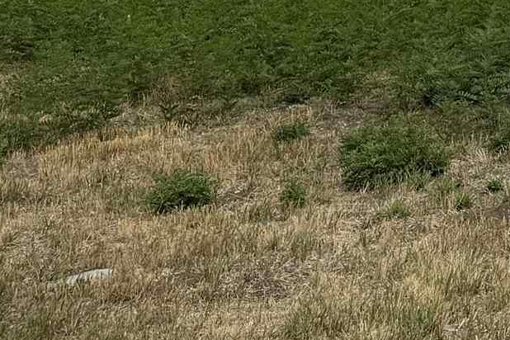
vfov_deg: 9.9
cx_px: 1208
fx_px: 1757
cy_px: -427
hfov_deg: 12.8
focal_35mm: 124
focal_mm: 6.76
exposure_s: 1/6410
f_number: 1.78
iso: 80
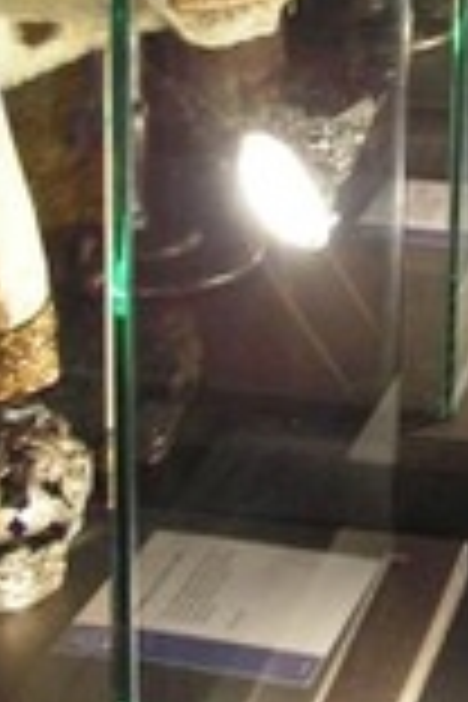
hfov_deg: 10.7
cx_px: 464
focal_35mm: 127
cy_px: 92
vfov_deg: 16.0
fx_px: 2476
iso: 200
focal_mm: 6.3
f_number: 2.8
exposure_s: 1/13
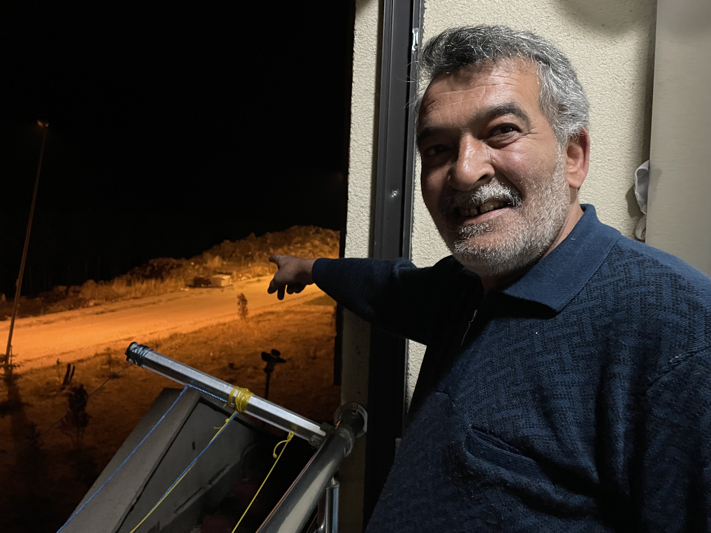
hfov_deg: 67.3
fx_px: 534
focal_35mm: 26
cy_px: 266
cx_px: 356
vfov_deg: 53.1
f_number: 1.6
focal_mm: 4.2
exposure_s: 1/25
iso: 640
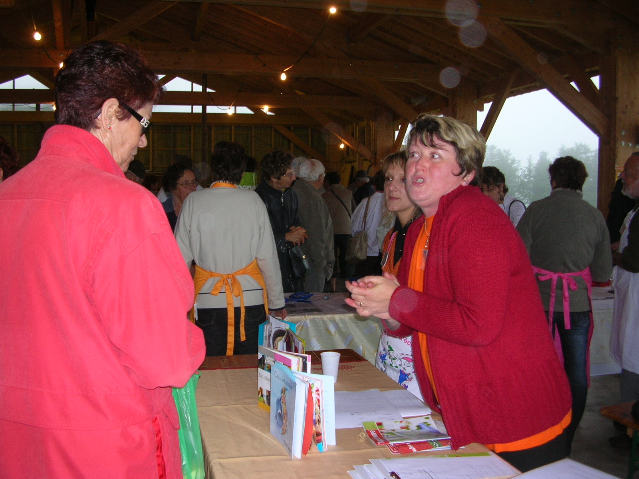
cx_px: 320
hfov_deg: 52.6
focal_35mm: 35
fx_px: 646
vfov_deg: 40.7
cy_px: 240
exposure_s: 1/60.1
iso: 78
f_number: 2.8
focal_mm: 5.8
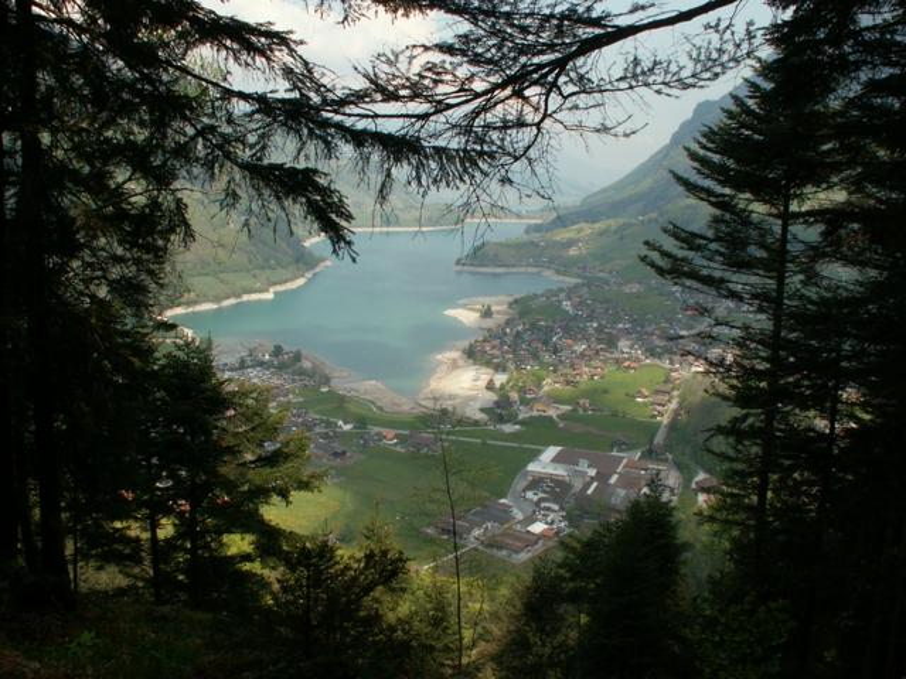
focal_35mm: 35
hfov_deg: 52.6
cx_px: 453
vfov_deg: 40.7
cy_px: 340
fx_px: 916
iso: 50
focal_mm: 5.86
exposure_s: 1/100
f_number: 8
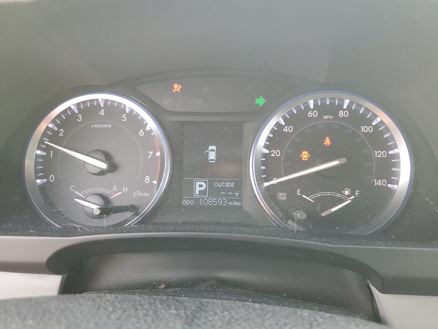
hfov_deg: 67.3
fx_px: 329
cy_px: 164
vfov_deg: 53.1
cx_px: 219
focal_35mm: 26
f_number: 1.5
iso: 60
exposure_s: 1/60.2
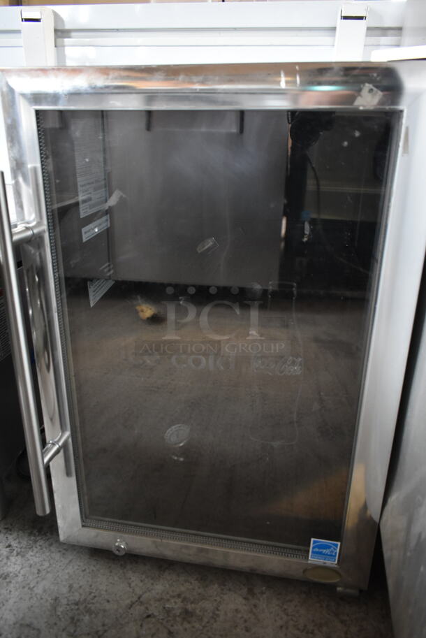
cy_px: 319
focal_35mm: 27
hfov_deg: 48.0
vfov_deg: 67.3
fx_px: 478
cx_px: 213
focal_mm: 18
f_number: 3.5
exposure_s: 1/30
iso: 1600
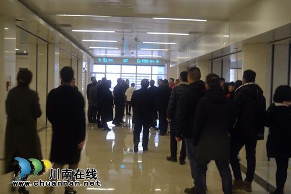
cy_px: 97
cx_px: 146
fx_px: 364
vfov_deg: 29.8
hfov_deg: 43.6
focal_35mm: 45
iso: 800
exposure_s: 1/25
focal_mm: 30
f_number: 4.5
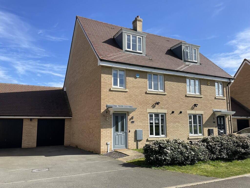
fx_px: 188
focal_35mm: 26
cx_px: 125
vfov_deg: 53.1
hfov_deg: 67.3
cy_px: 94
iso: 32
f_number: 1.6
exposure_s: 1/2882
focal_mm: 4.2
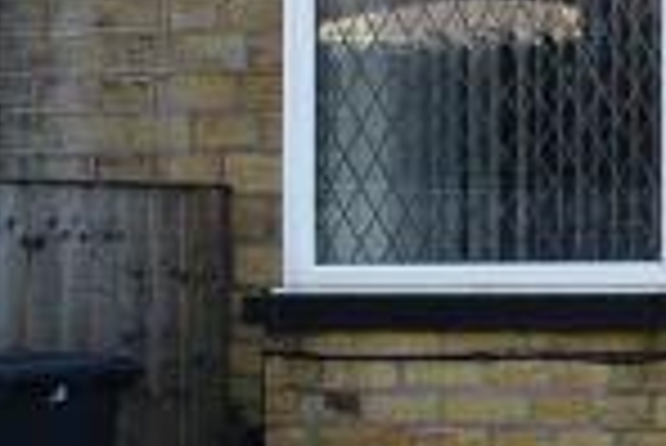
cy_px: 182
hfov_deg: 11.1
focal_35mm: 104
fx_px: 1926
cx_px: 2048
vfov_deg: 13.2
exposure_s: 1/160
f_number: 6.3
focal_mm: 10
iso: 100
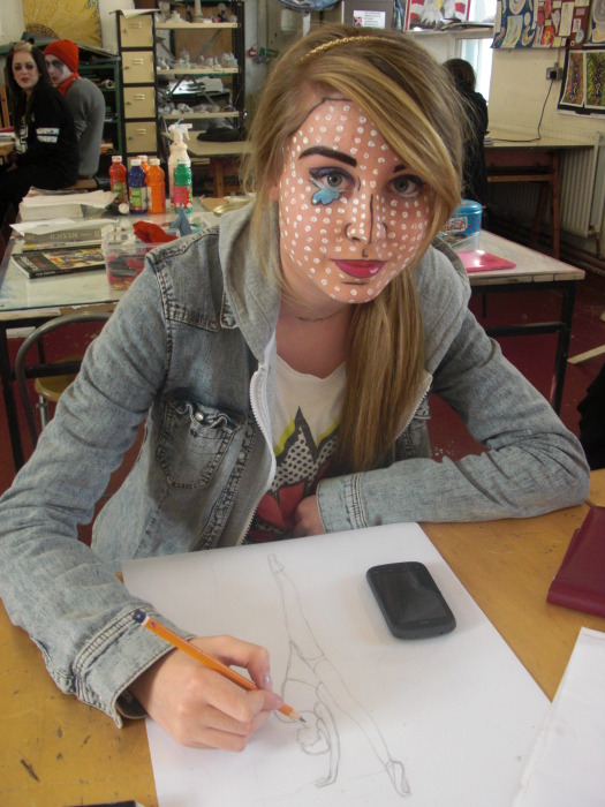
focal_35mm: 36
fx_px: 839
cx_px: 302
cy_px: 404
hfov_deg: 39.7
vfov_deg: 51.4
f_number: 2.8
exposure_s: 1/100
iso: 200
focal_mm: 6.3
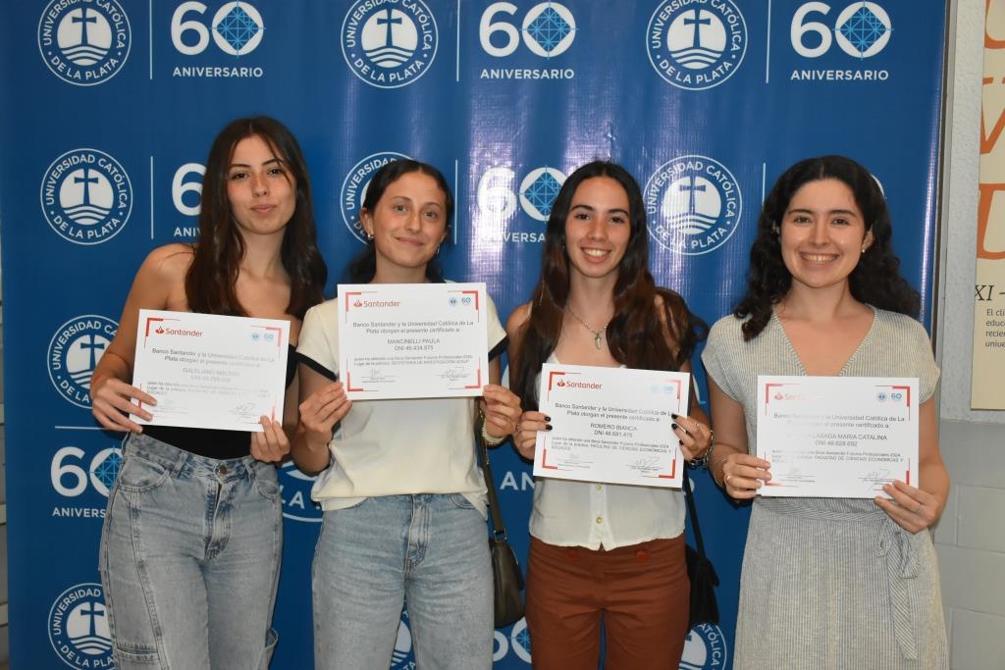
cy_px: 335
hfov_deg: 47.9
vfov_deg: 33.0
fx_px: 1131
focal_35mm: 40
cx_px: 502
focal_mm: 27
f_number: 5.6
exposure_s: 1/125
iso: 1600
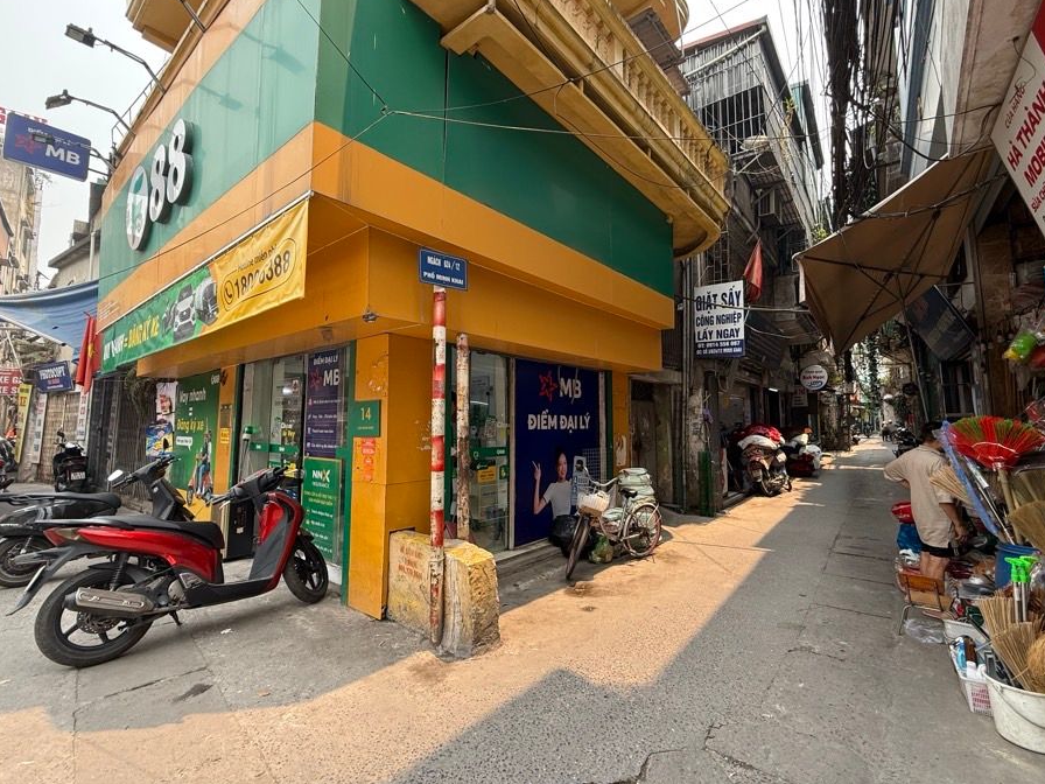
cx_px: 538
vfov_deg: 78.1
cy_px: 377
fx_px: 483
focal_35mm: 16
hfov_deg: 94.5
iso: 50
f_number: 2.2
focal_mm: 2.22
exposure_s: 1/198
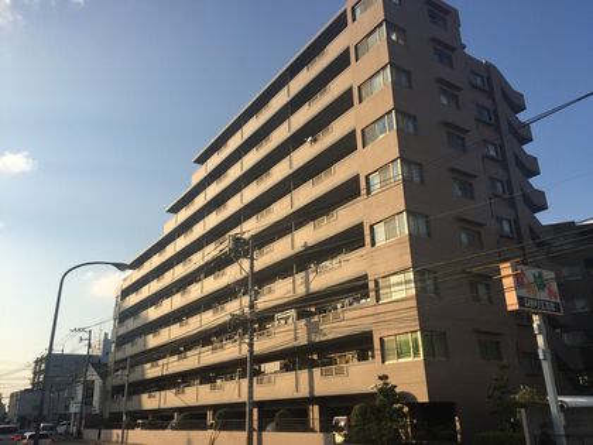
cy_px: 222
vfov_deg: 48.2
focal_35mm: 29
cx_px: 296
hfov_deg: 61.7
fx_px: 497
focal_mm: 4.15
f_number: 2.2
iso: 32
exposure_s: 1/1582
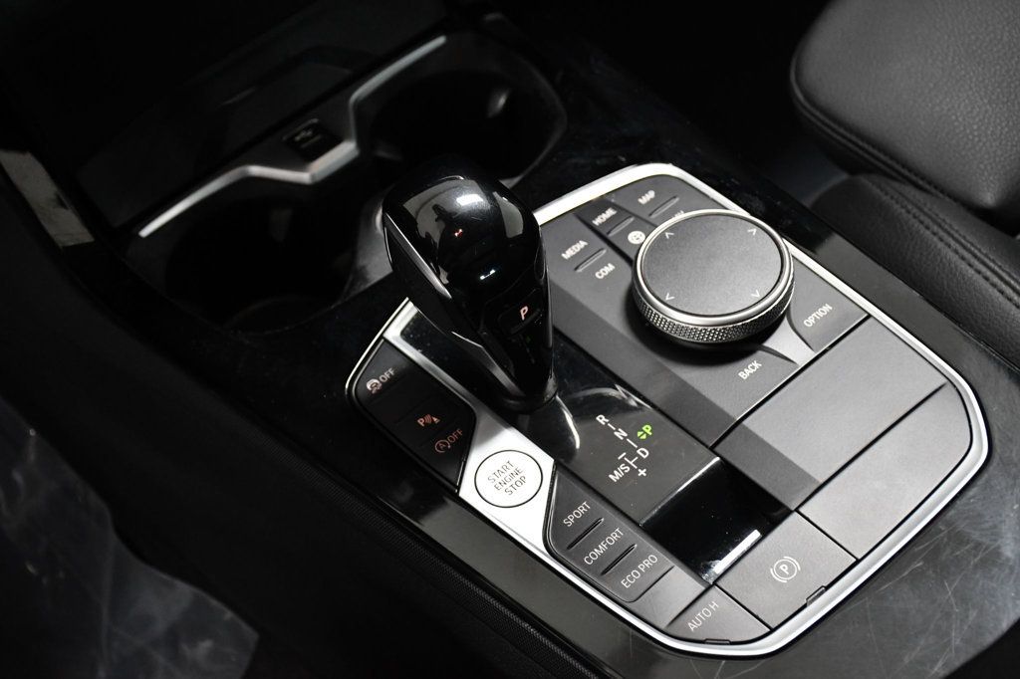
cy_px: 340
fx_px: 1614
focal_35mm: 57
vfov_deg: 23.8
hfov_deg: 35.1
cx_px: 510
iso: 2500
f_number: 5.6
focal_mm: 38
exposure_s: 1/125
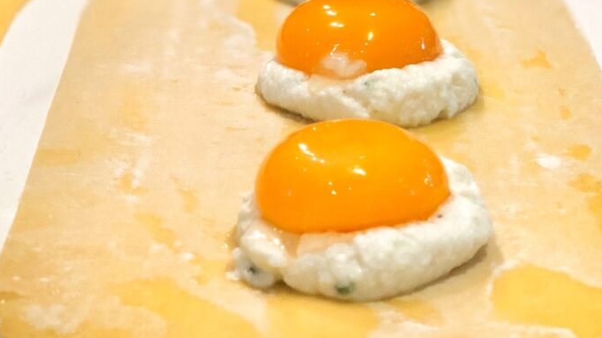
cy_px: -123
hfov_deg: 19.6
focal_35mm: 109
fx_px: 1740
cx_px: 388
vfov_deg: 10.8
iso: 80
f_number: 2.4
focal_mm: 6
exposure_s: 1/40
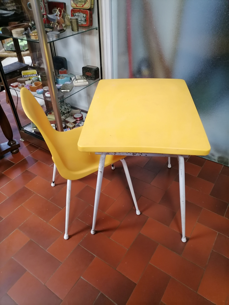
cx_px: 114
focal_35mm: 26
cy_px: 152
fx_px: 229
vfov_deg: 67.3
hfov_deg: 53.1
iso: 500
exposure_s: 1/25
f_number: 1.8
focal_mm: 5.4
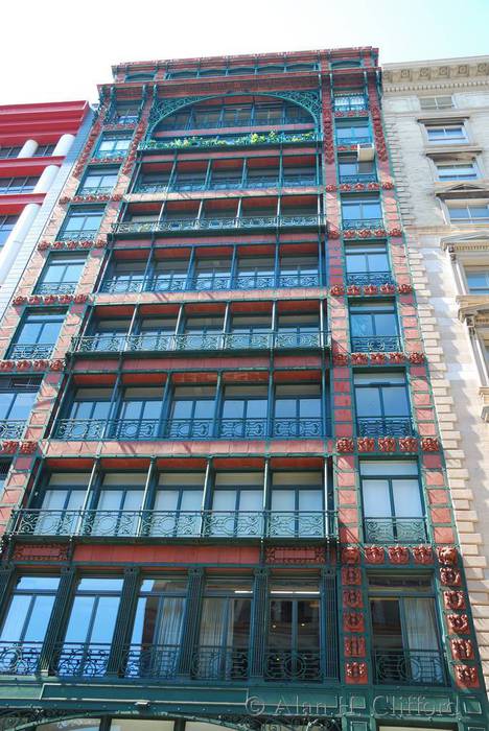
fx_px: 732
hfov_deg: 36.9
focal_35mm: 36
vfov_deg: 53.1
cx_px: 244
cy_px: 366
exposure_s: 1/100
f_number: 4
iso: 100
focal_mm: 24
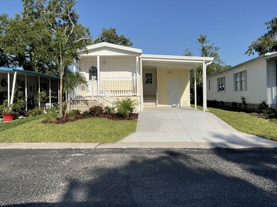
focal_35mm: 31
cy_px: 97
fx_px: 248
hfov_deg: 58.4
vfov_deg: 45.4
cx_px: 140
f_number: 1.8
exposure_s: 1/2801
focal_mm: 3
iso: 16
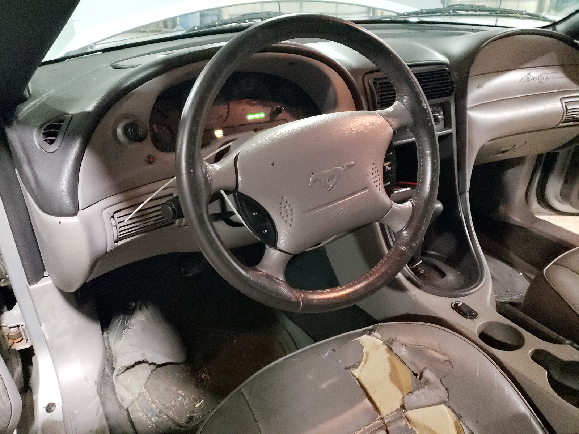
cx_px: 290
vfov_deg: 53.1
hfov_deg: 67.3
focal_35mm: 26
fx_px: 435
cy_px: 217
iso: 858
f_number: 1.5
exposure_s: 1/24
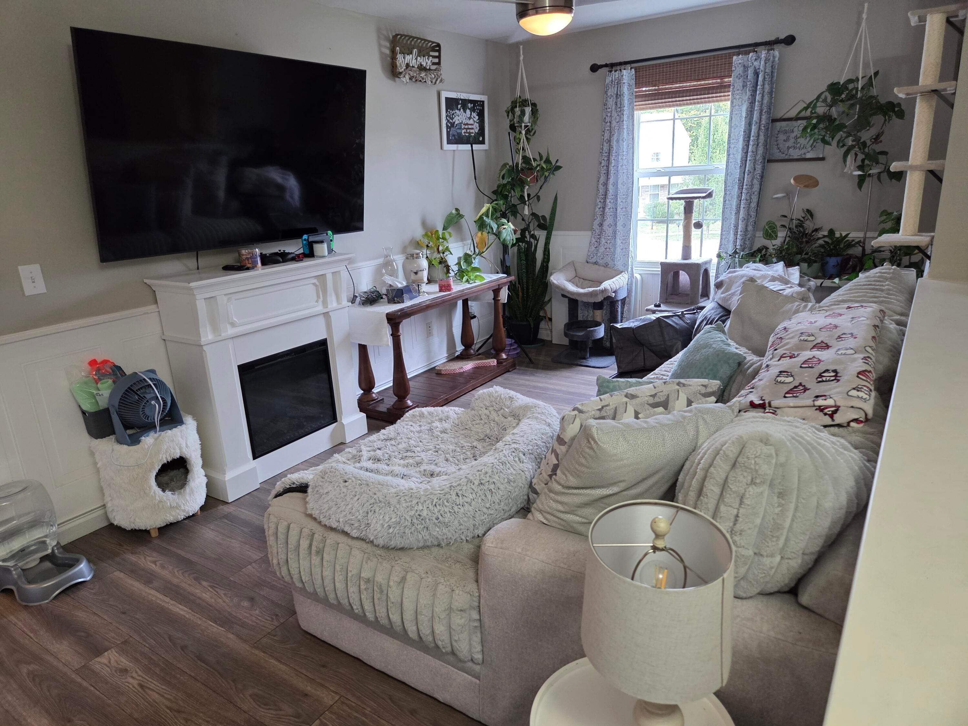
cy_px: 363
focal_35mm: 23
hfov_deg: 73.9
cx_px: 484
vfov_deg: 58.9
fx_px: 643
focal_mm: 5.4
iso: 400
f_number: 1.8
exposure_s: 1/120
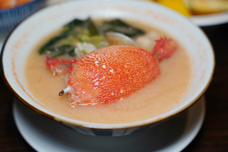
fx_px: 475
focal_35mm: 75
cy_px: 76
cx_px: 114
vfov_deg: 18.2
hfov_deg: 27.0
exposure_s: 1/80
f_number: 4
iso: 200
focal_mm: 75
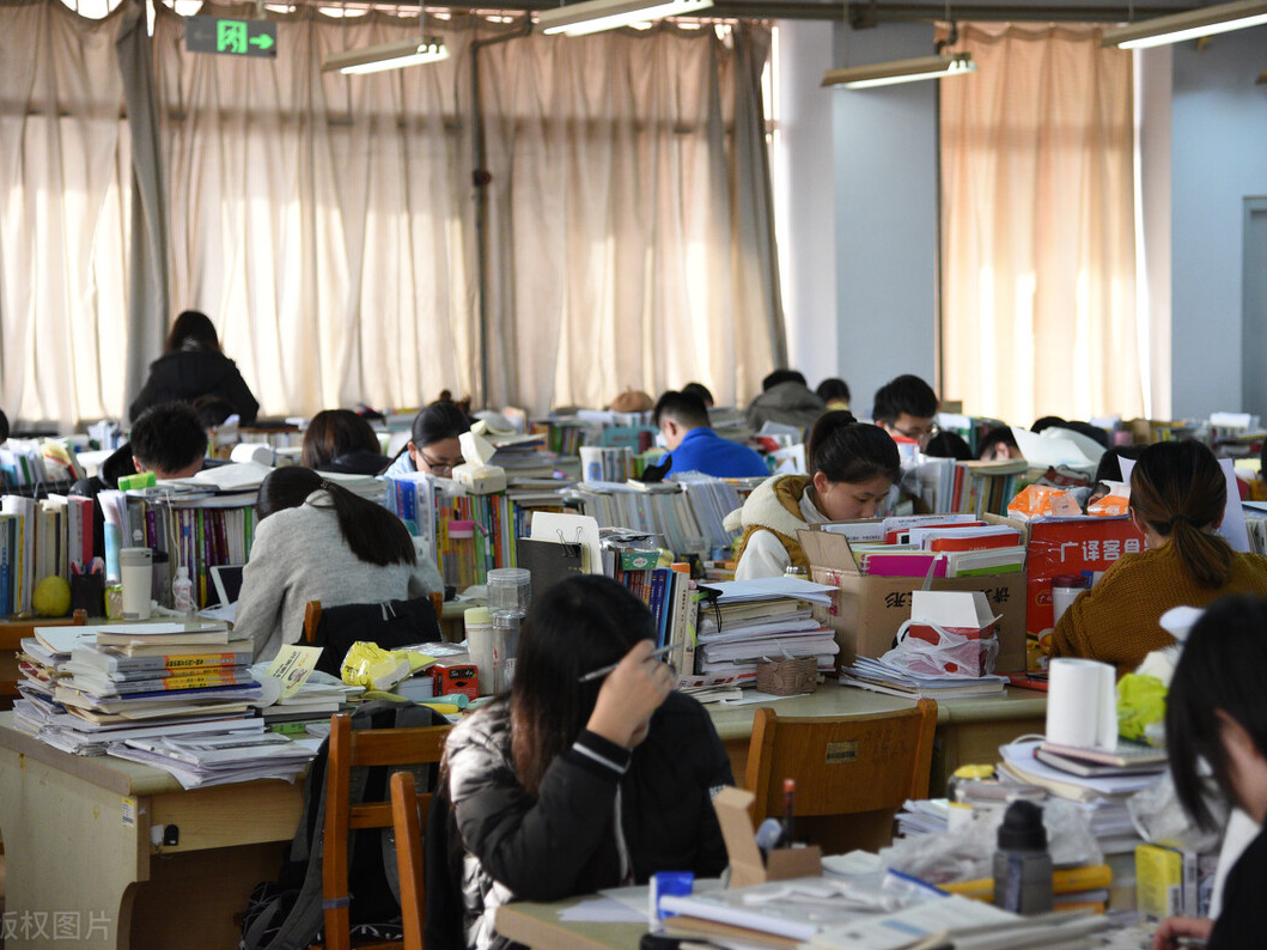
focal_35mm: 85
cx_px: 701
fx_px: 3111
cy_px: 472
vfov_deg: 17.4
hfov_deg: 23.0
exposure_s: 1/500
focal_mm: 78
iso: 2500
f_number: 4
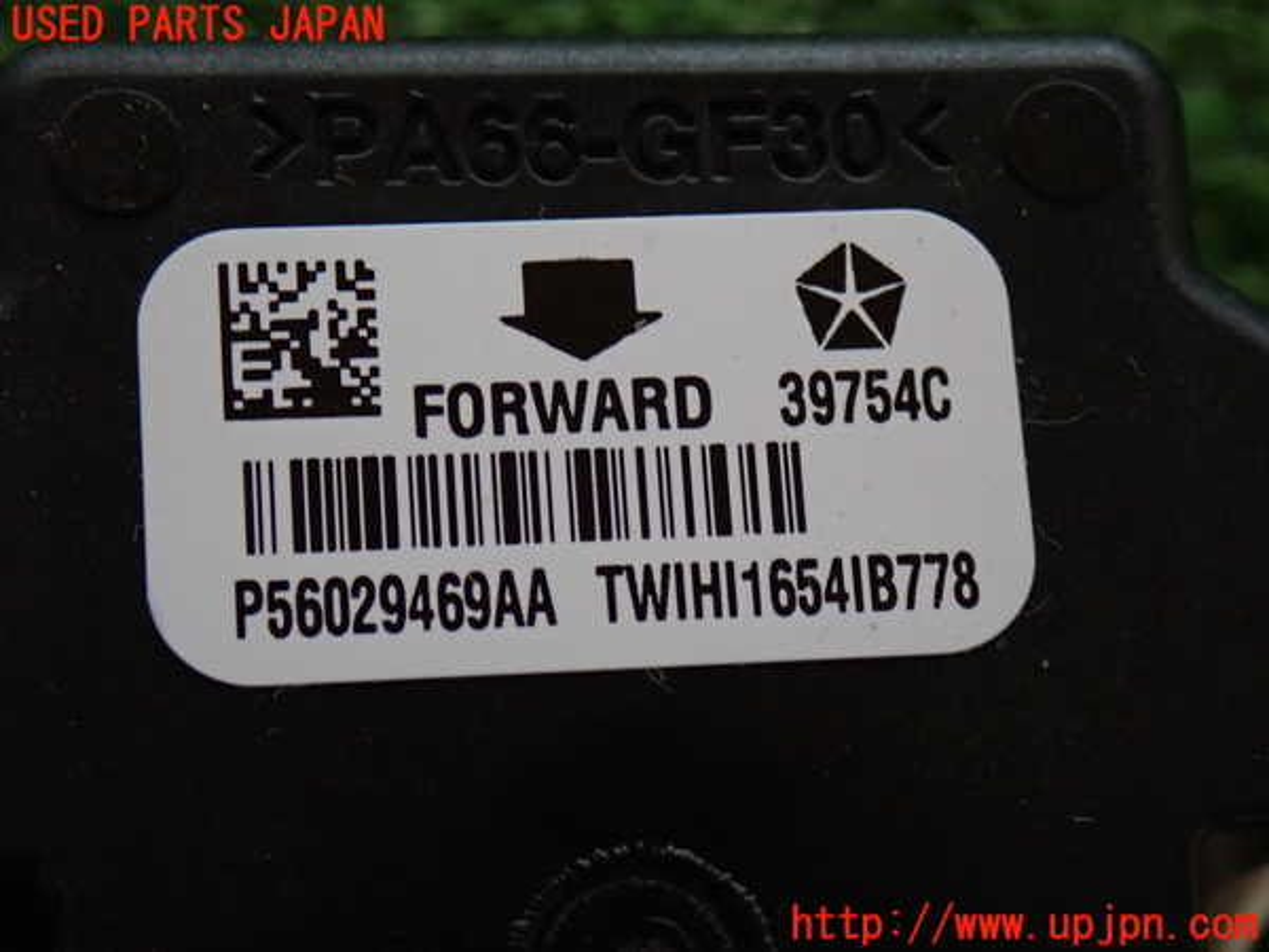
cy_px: 476
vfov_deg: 18.0
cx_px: 634
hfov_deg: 23.8
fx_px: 3006
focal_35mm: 82
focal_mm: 14.62
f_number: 4.3
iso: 800
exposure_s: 1/50
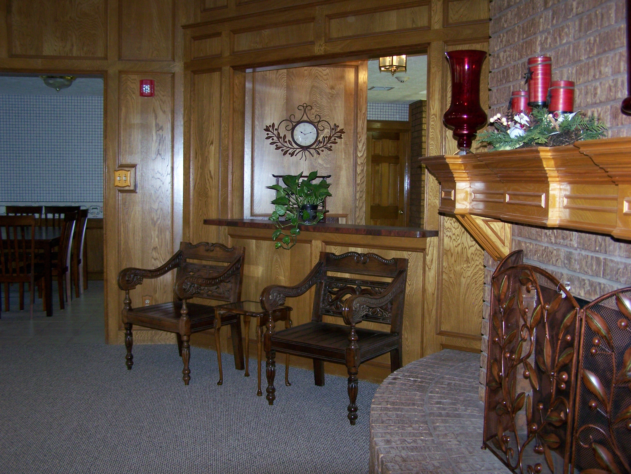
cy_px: 237
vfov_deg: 37.8
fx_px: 693
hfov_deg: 48.9
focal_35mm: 38
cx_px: 316
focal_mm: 6.3
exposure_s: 1/60
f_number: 2.8
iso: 160
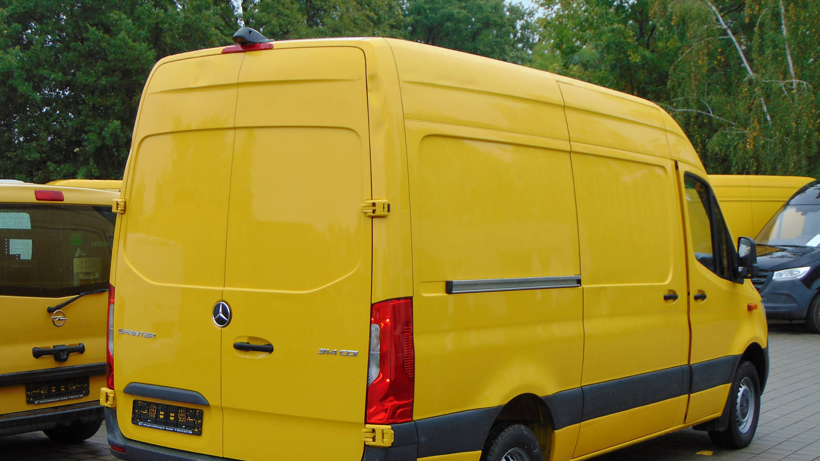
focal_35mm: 55
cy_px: 296
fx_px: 1196
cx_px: 410
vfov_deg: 21.8
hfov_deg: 37.9
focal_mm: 9
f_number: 3.5
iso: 80
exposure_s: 1/60
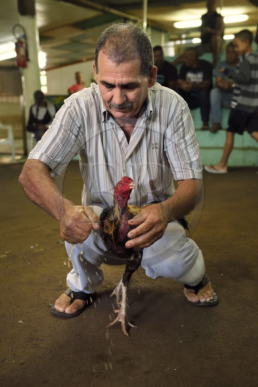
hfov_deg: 29.9
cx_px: 129
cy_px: 194
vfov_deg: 43.6
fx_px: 484
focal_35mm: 45
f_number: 4.5
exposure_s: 1/160
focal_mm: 45
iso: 3200
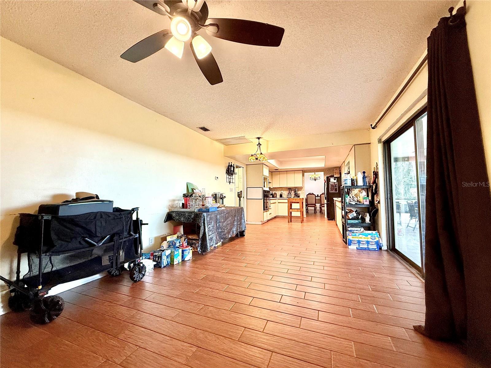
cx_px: 246
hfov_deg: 102.1
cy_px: 184
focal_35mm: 14
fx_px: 199
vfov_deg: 85.7
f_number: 2.2
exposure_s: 1/60
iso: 320
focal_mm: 2.22
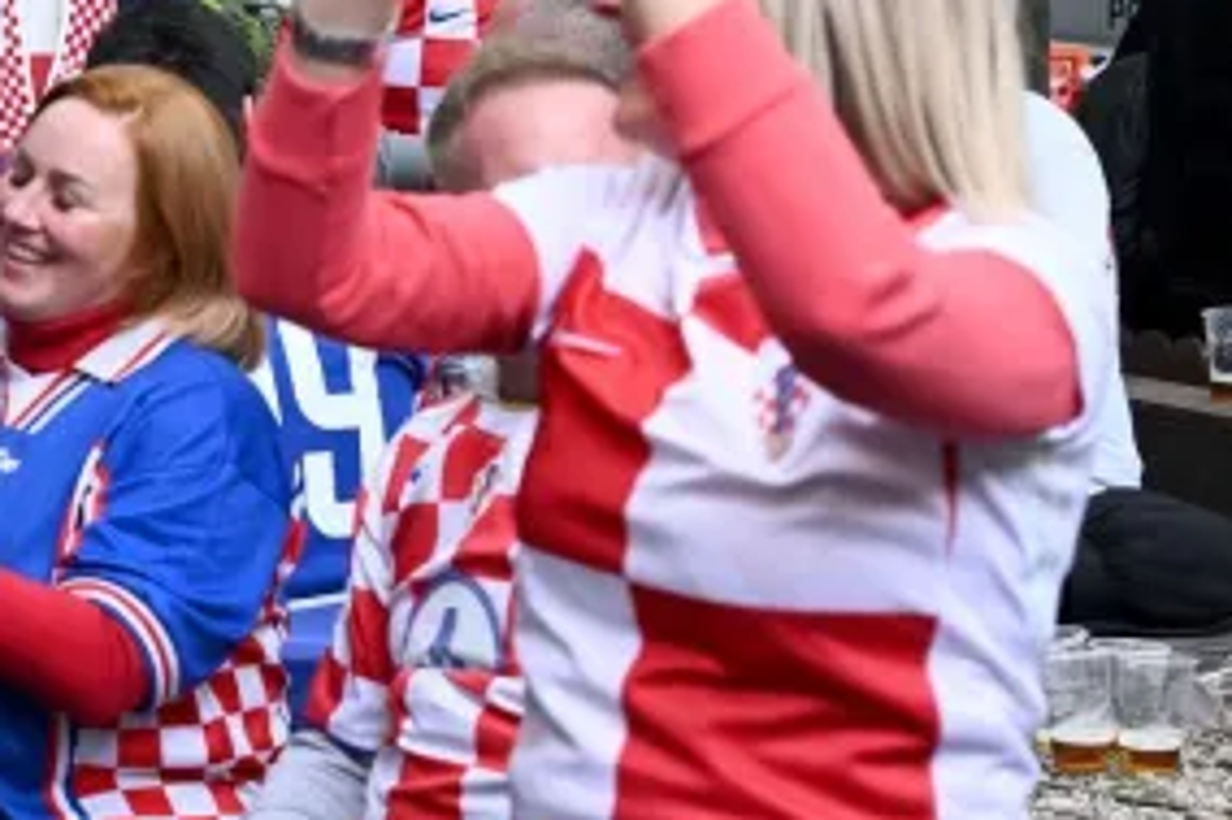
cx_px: -299
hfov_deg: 19.3
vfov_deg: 13.8
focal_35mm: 99
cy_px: 456
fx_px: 3386
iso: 1000
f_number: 4
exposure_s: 1/400
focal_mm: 37
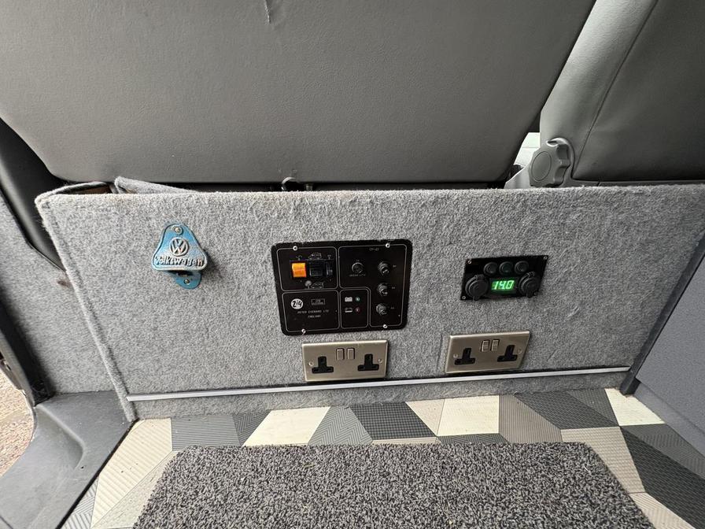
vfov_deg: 85.7
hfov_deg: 102.1
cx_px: 352
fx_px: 285
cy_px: 264
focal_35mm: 14
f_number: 2.2
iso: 400
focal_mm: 2.22
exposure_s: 1/60
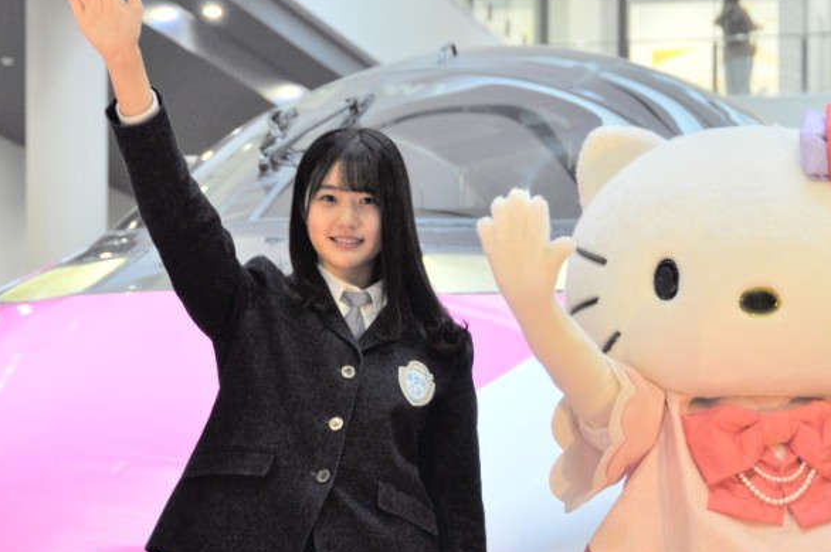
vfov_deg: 7.9
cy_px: 312
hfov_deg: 11.9
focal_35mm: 173
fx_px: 3983
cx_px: 474
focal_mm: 75
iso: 450
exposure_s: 1/60
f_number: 5
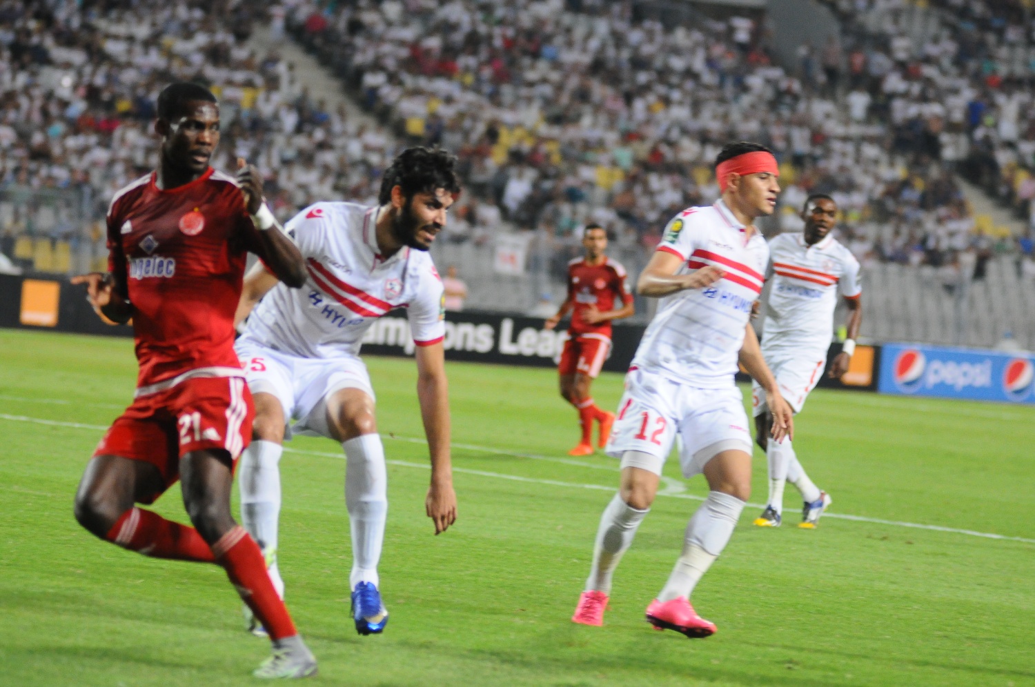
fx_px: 5384
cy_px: 344
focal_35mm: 188
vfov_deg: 7.3
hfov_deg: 11.0
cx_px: 518
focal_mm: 125
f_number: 2.8
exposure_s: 1/400
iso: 1600
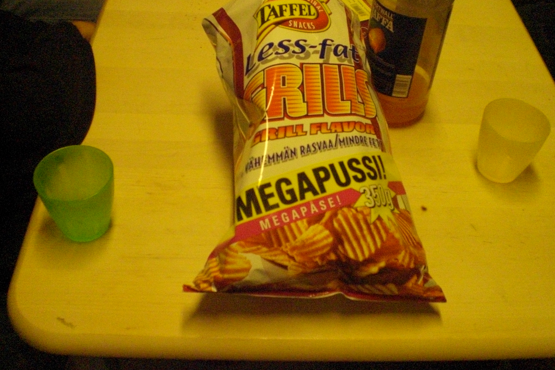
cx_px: 277
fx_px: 617
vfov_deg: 33.4
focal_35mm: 40
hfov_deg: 48.5
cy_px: 160
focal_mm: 6.3
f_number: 3.1
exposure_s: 1/60
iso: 800
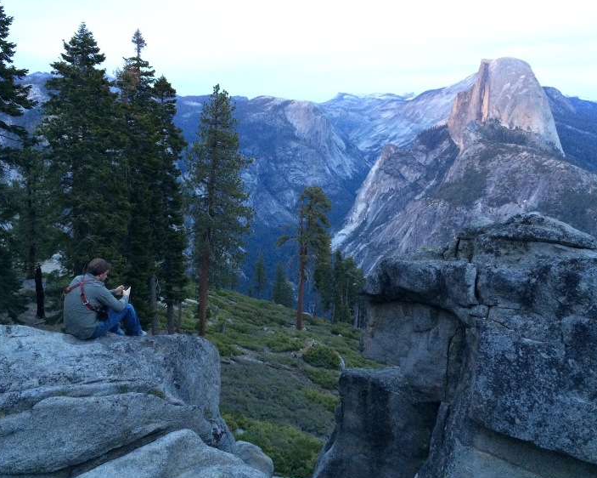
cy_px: 242
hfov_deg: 55.7
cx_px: 290
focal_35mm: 32
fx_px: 565
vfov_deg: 45.8
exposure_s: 1/30
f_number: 2.2
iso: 250
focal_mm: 4.12
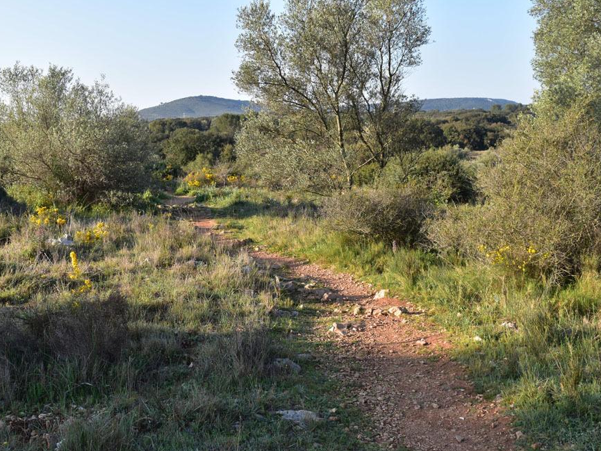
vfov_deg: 36.0
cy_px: 230
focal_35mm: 40
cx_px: 274
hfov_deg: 46.7
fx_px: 695
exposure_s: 1/250
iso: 400
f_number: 13
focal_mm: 24
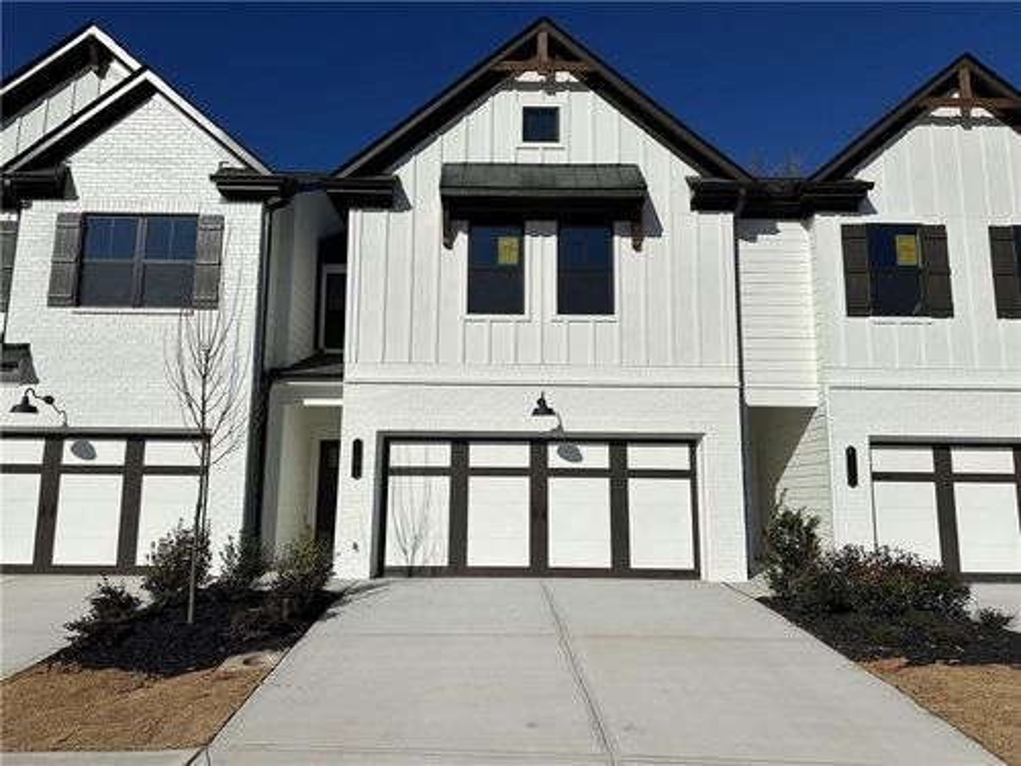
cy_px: 383
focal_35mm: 24
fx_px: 708
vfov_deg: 56.8
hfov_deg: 71.6
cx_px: 510
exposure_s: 1/18519
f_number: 1.78
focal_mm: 6.86
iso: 80
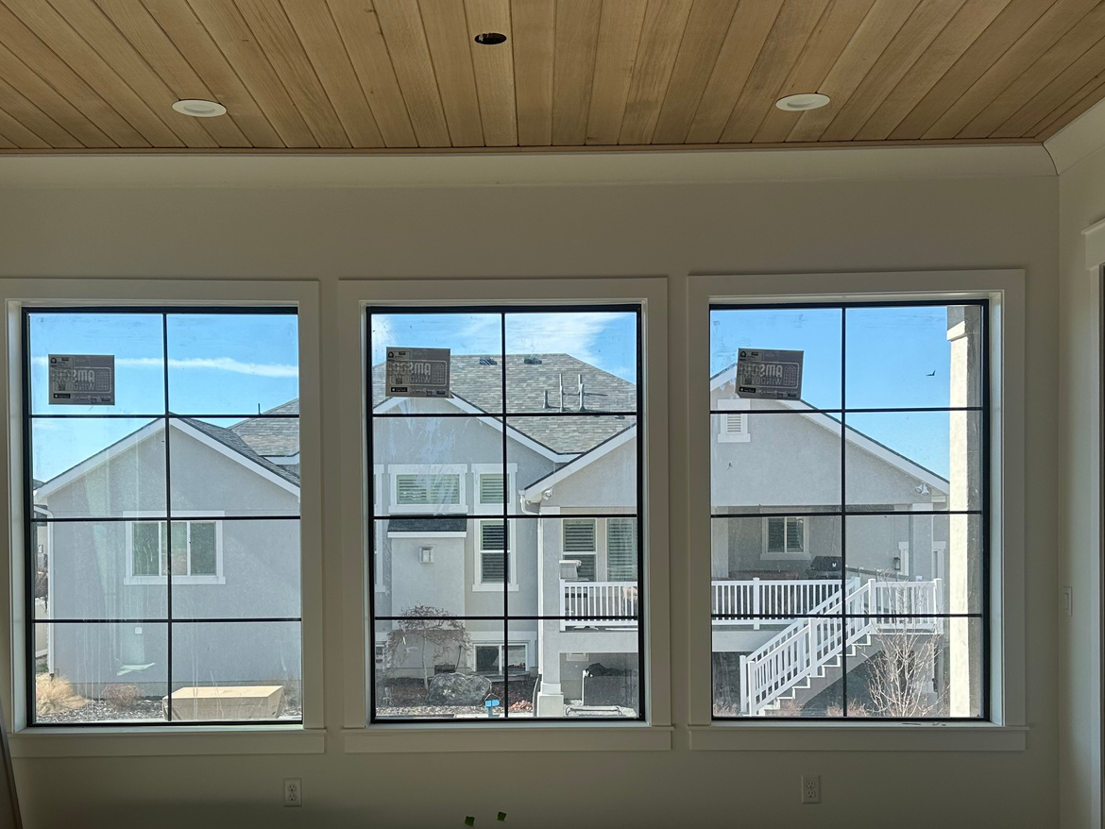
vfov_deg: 34.1
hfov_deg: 44.7
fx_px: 1341
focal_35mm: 42
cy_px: 541
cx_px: 510
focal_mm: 6.86
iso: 80
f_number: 1.78
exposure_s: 1/1587
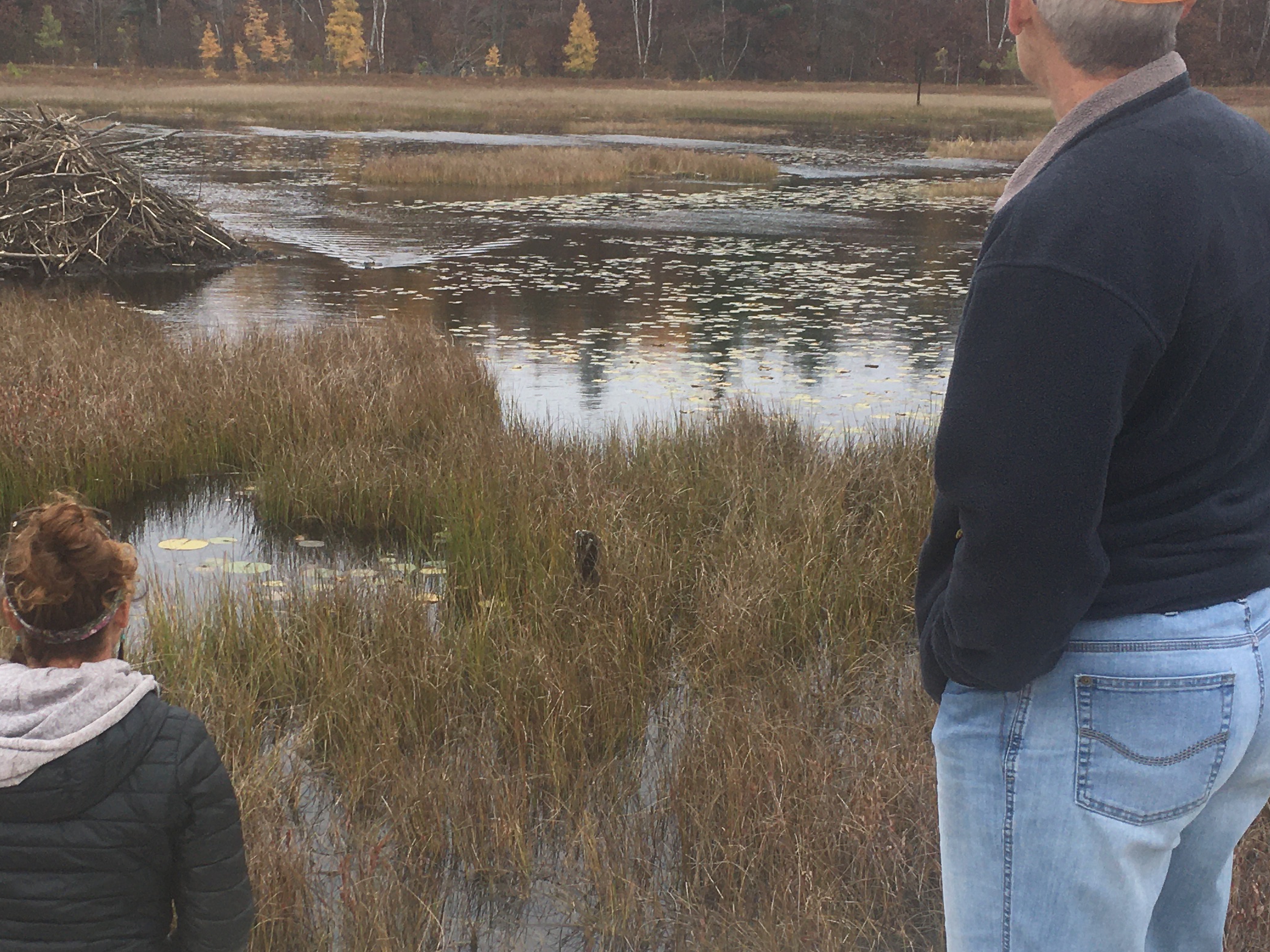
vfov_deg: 26.0
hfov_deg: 34.2
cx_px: 474
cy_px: 618
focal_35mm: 56
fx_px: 2055
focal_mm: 4.15
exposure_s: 1/519
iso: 25
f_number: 2.2
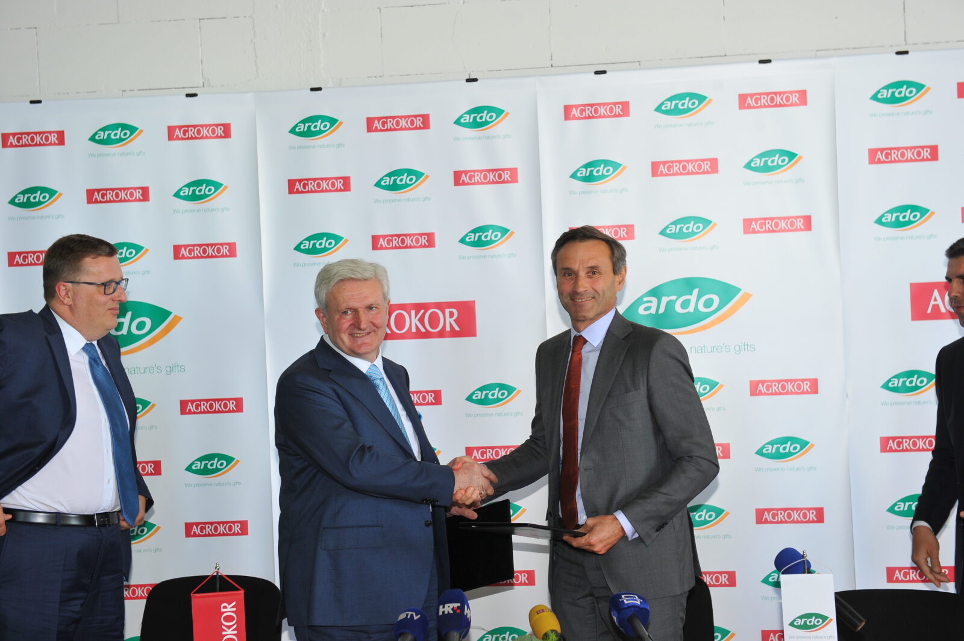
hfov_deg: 32.4
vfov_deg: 21.9
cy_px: 320
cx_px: 482
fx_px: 1659
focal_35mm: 62
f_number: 5
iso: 800
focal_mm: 62
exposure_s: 1/160
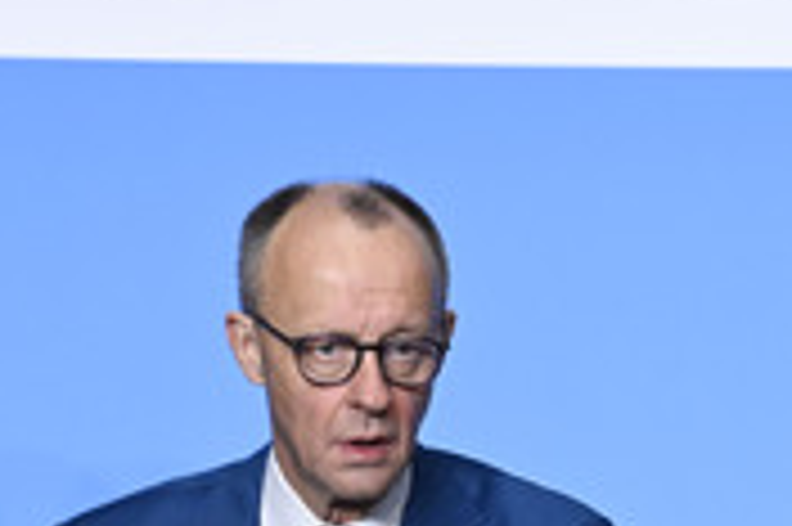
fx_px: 6308
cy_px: 602
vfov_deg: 4.8
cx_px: 754
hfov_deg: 7.2
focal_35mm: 287
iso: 5000
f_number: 6.3
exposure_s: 1/250
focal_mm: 112
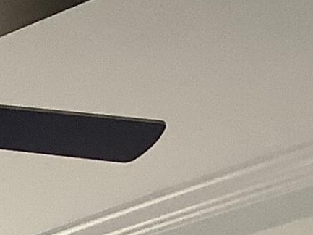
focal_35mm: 215
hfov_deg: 8.5
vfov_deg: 6.4
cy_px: 682
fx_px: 1942
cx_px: -398
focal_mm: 3.3
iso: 50
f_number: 2.4
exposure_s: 1/60
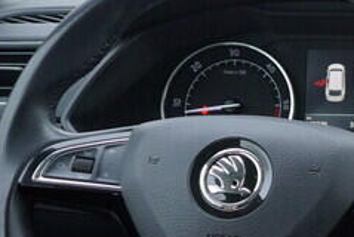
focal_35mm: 154
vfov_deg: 8.9
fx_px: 1516
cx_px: 721
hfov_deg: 11.8
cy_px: 184
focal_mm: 24
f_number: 3.2
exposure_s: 1/40
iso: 125
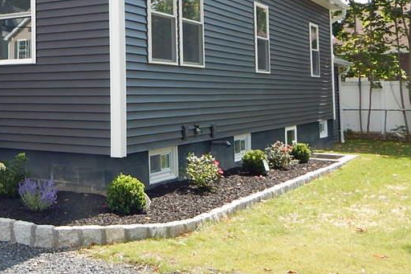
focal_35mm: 52
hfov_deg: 35.7
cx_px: 34
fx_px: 593
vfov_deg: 25.6
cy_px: 58
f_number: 3.1
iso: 125
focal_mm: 4.5
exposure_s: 1/500
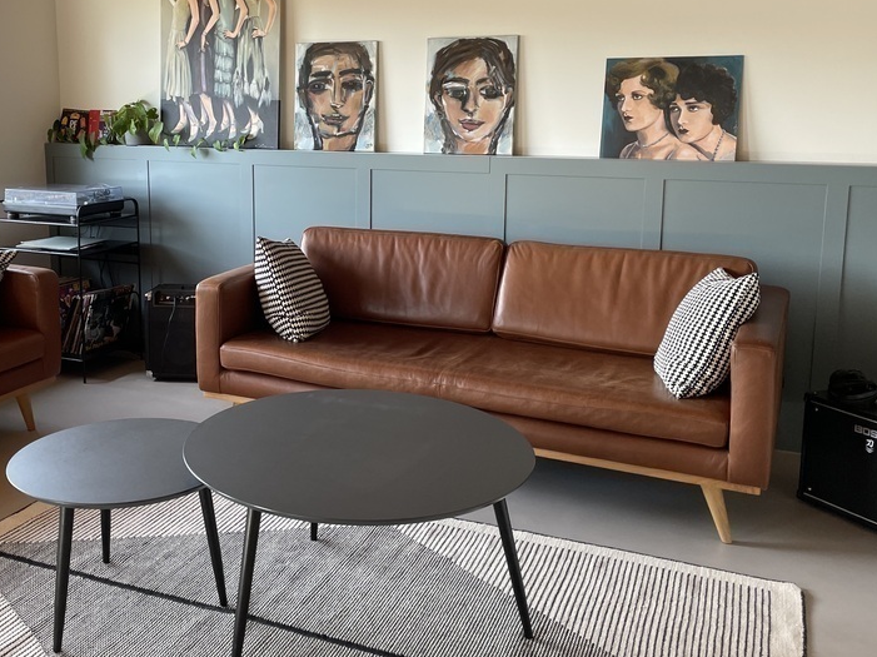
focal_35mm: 38
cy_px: 262
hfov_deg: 48.4
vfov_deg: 37.5
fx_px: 962
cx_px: 312
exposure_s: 1/121
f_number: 1.6
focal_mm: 4.2
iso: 100
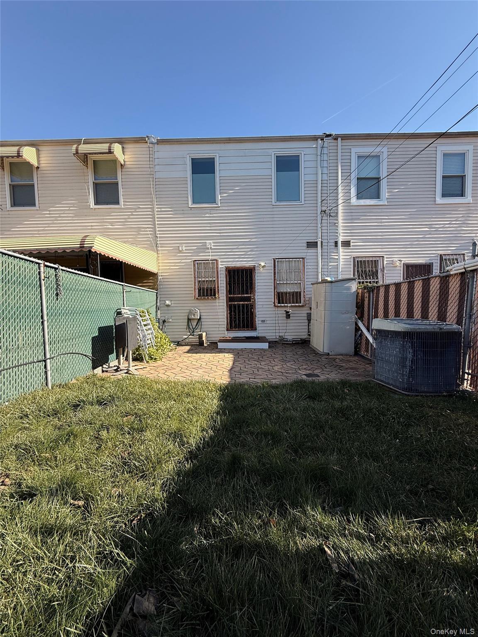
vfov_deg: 102.1
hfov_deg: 85.7
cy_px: 318
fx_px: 258
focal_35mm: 14
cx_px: 239
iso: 50
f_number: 2.2
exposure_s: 1/751
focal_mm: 2.22
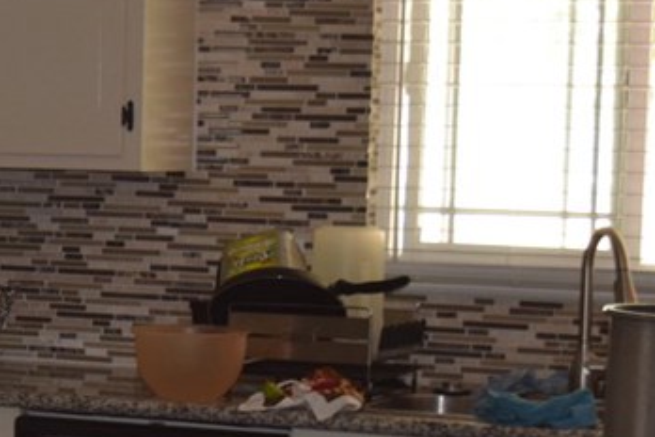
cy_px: 419
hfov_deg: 13.1
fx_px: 2810
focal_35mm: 154
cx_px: -4
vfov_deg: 8.8
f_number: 4.5
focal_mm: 35
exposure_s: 1/60
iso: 900
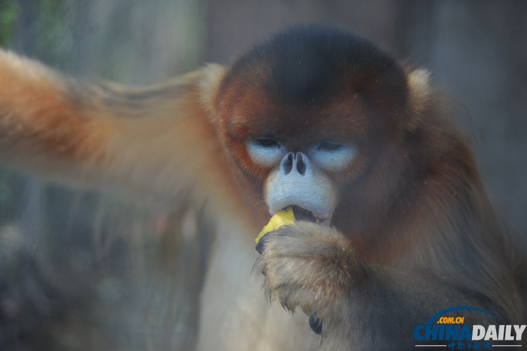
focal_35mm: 200
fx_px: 2926
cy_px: 176
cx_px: 264
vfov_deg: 6.9
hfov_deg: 10.3
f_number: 2.8
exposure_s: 1/400
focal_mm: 200
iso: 200
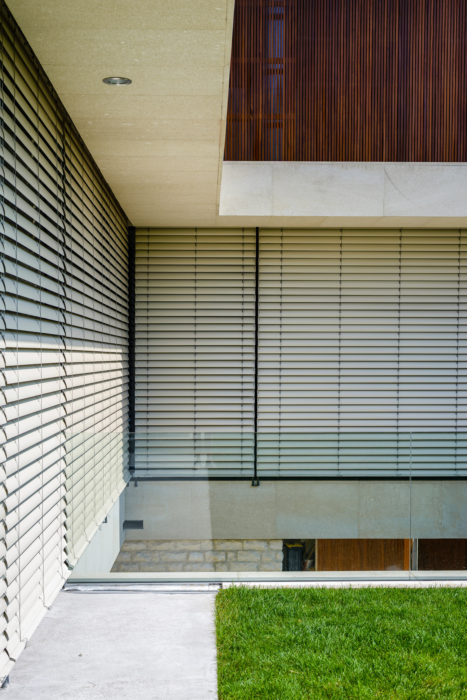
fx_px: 972
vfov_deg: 39.6
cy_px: 350
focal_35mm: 50
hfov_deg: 27.0
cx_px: 234
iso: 100
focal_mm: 50
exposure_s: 1/400
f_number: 7.1
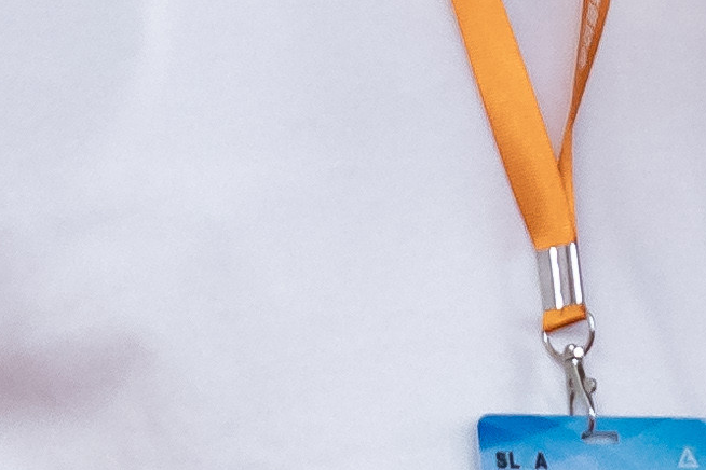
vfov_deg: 1.6
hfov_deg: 2.4
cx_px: 479
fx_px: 17002
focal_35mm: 867
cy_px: -321
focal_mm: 96
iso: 5000
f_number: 4
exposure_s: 1/125
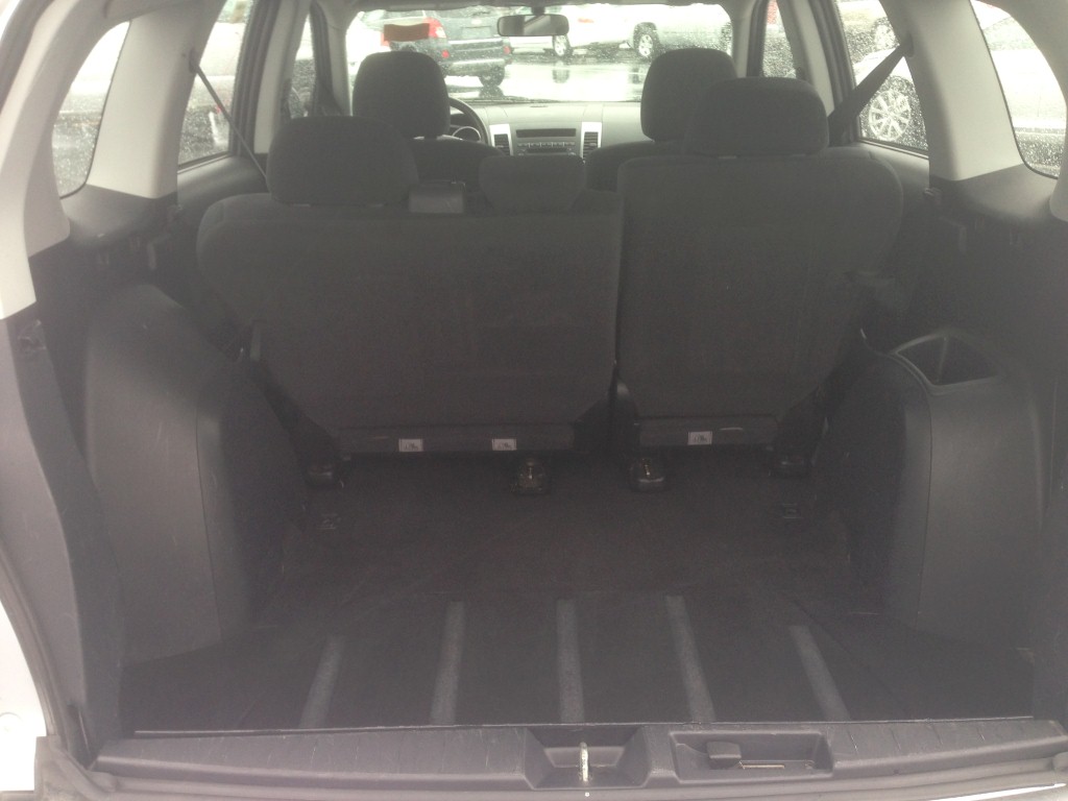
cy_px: 400
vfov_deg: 42.9
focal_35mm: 33
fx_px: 1018
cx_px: 534
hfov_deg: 55.4
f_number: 2.4
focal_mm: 4.13
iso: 50
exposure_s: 1/40
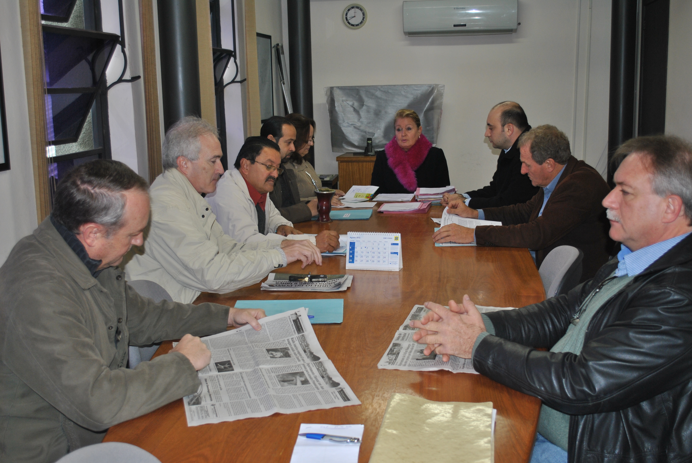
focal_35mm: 39
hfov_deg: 49.5
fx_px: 751
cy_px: 232
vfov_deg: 34.3
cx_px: 346
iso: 200
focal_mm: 26
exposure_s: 1/60
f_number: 4.2
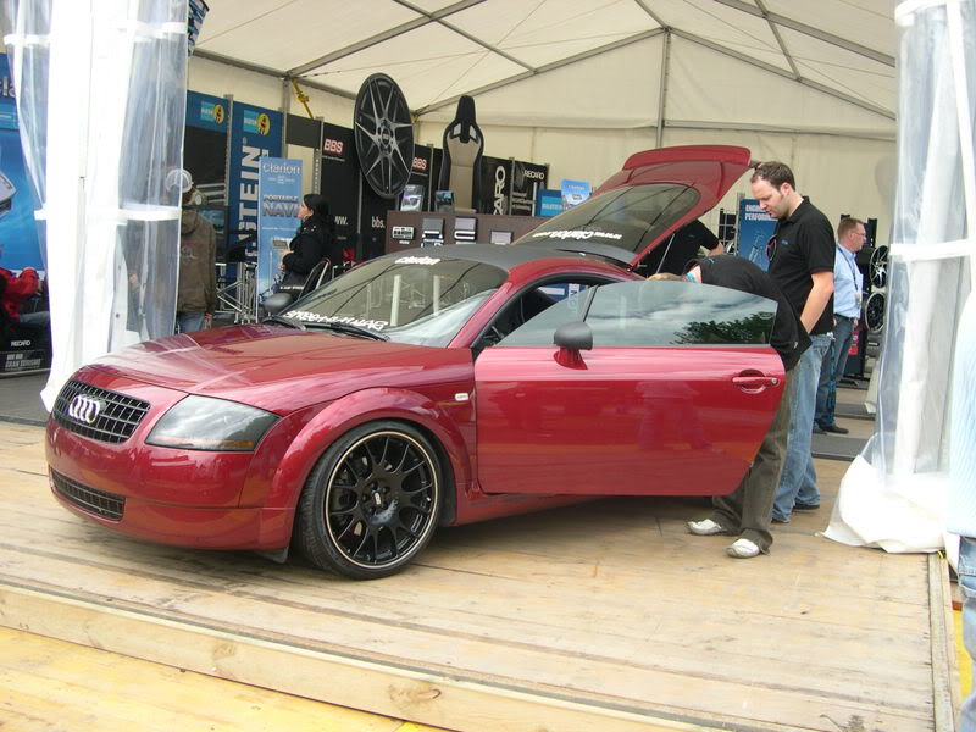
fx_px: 1071
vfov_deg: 37.7
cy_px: 366
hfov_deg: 49.0
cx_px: 488
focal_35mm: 38
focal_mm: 8
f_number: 2.8
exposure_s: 1/294
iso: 100
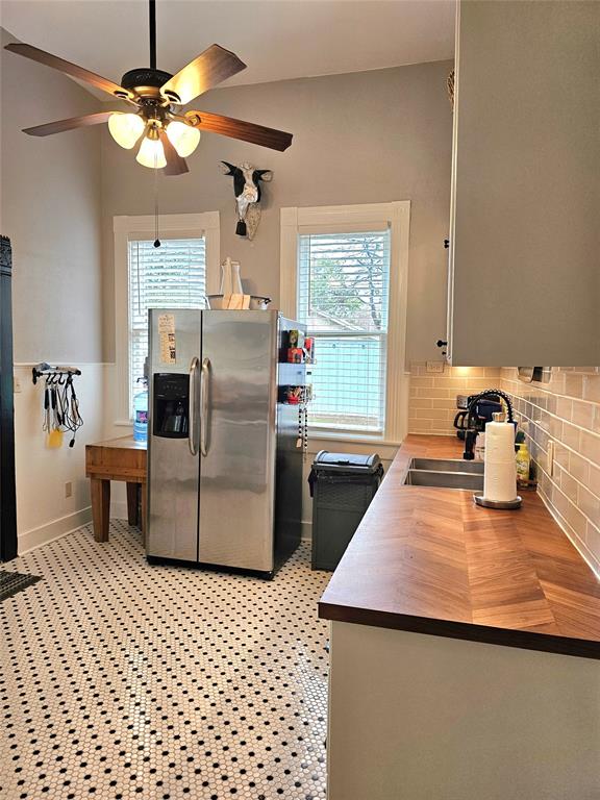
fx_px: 532
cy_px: 400
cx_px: 300
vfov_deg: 73.9
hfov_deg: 58.9
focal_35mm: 23
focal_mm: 6.3
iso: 250
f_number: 1.7
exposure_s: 1/120
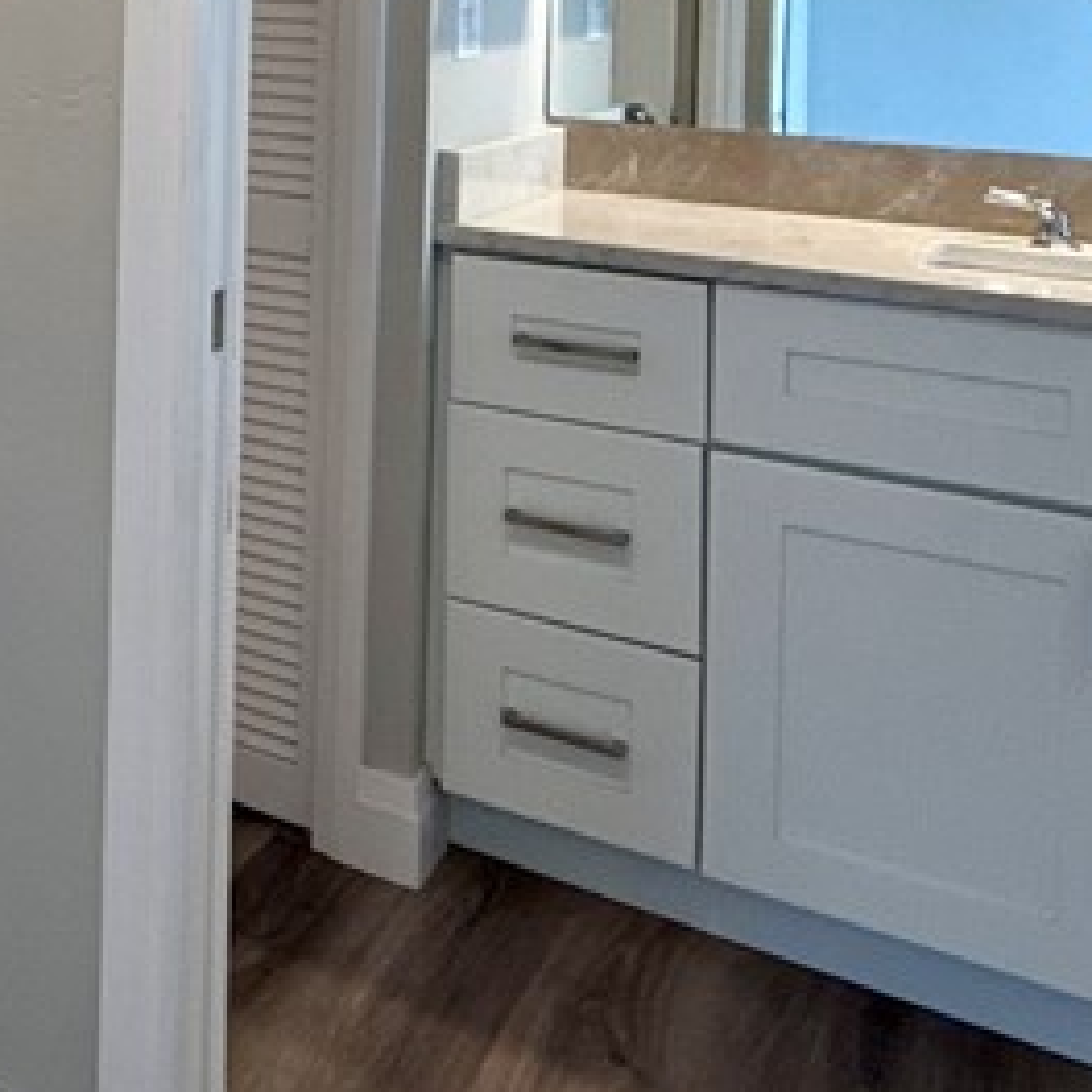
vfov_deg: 31.9
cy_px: -62
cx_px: -451
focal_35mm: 48
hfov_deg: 27.3
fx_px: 1713
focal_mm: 2.22
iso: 200
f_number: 2.2
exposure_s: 1/120
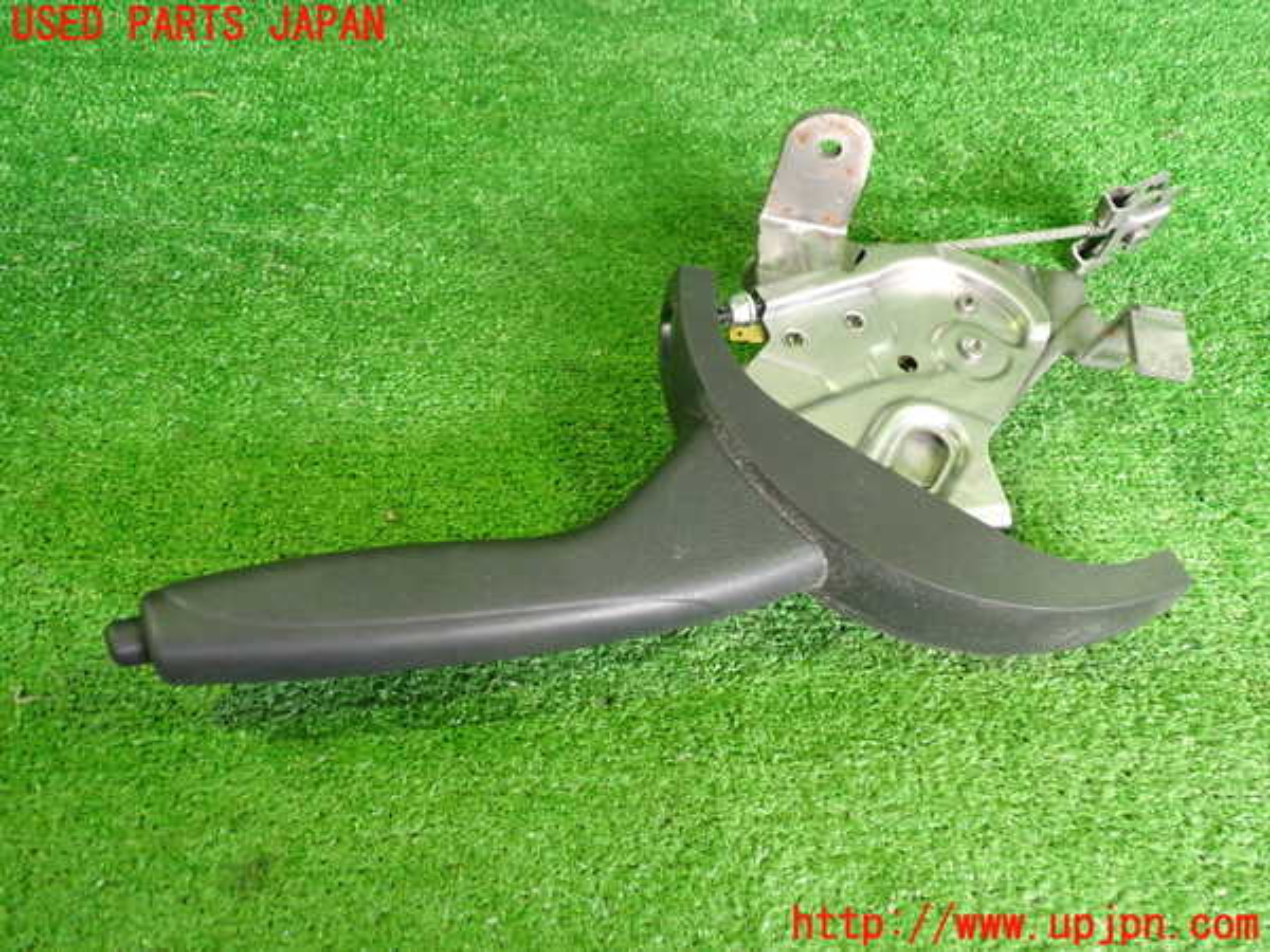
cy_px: 476
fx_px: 1101
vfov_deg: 46.8
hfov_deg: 60.0
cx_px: 635
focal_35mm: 30
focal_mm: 5.4
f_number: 2.3
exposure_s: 1/40
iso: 640
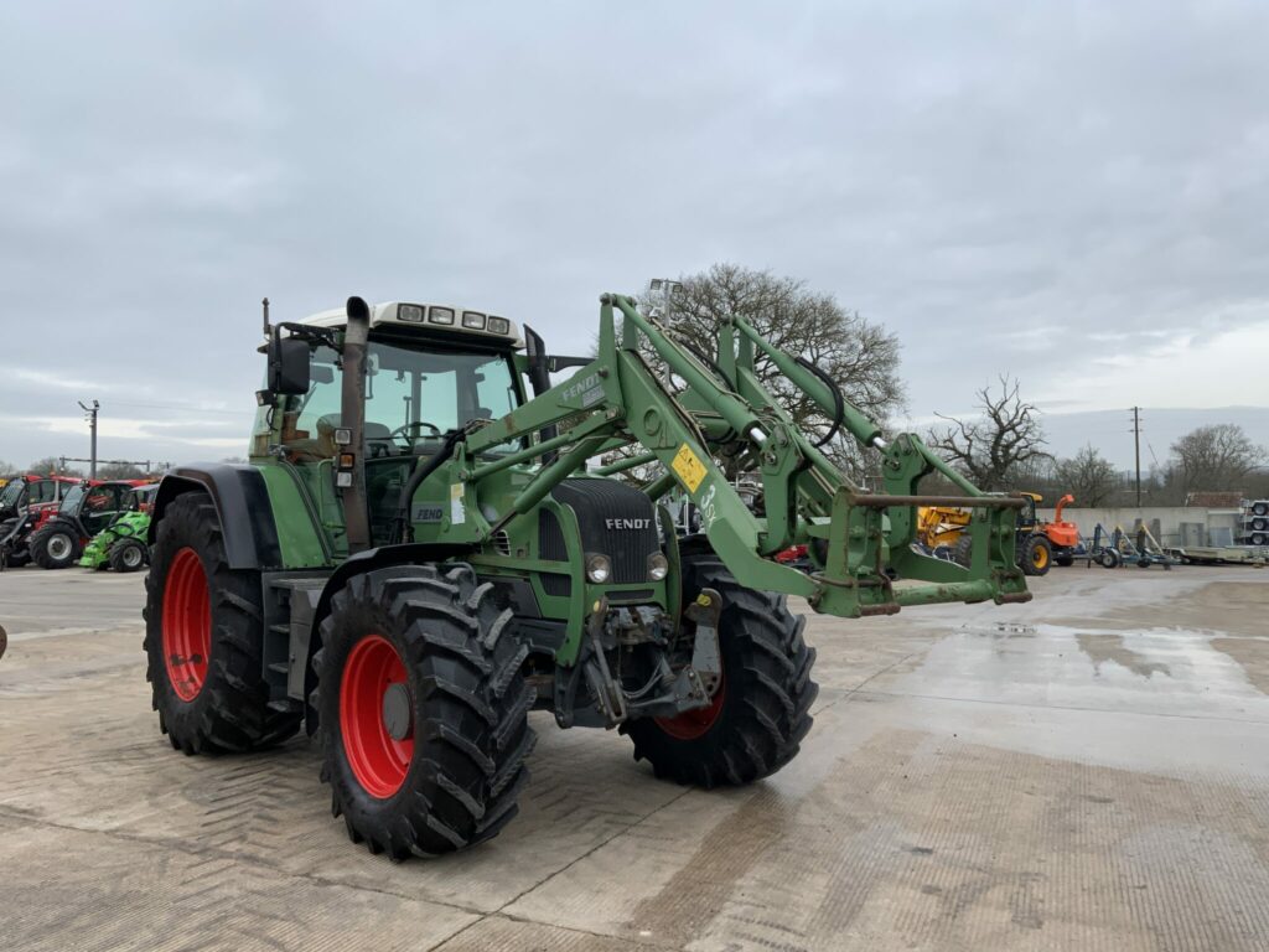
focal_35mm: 29
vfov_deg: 48.2
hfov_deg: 61.7
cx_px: 634
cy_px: 476
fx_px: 1063
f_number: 1.8
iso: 16
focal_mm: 3
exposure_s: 1/409
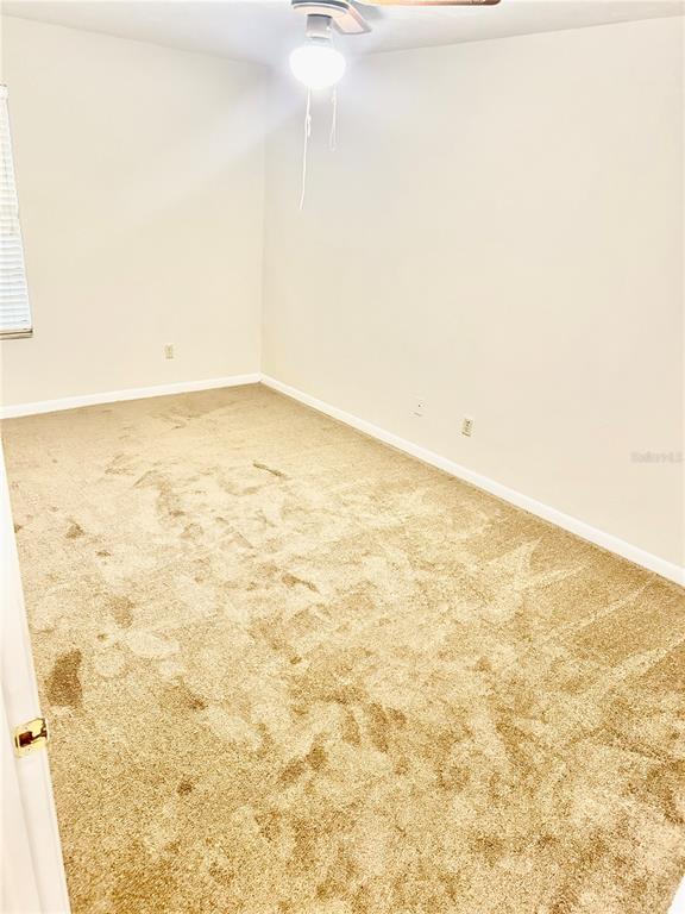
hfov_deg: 56.8
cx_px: 342
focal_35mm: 24
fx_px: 633
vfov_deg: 71.6
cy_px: 457
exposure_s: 1/60
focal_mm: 6.76
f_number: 1.78
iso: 800
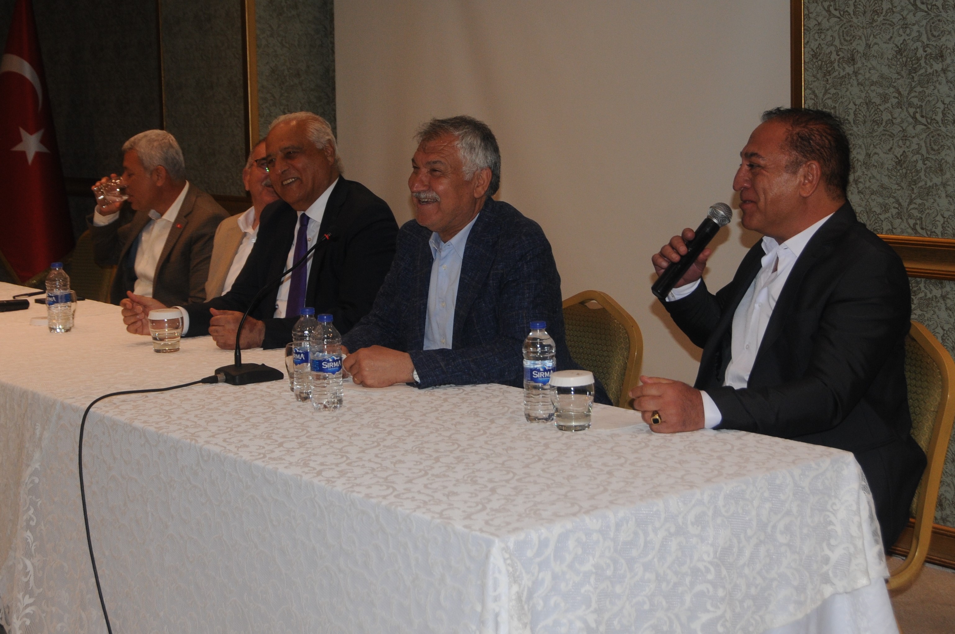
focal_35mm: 42
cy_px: 317
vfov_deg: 31.8
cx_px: 478
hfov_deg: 46.5
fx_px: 1113
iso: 400
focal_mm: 28
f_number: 4
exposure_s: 1/60
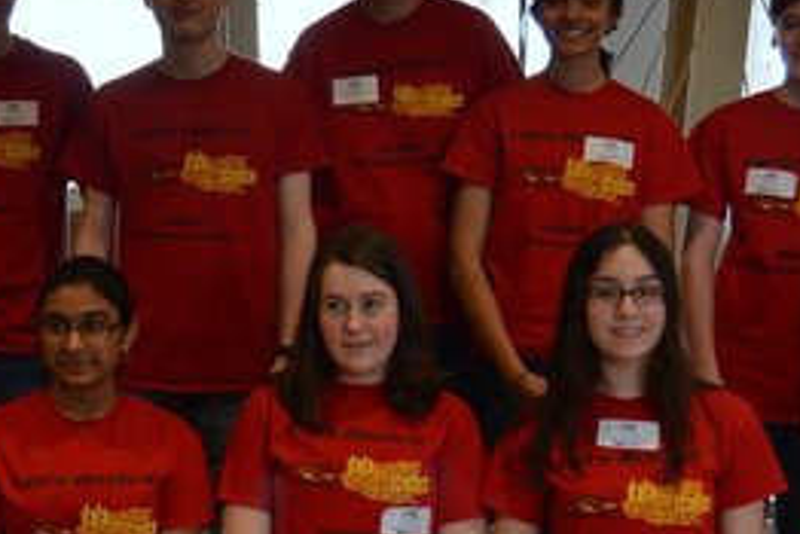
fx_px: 2379
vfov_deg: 12.8
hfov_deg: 19.0
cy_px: 270
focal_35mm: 107
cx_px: 275
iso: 400
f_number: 4
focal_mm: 26
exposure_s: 1/60
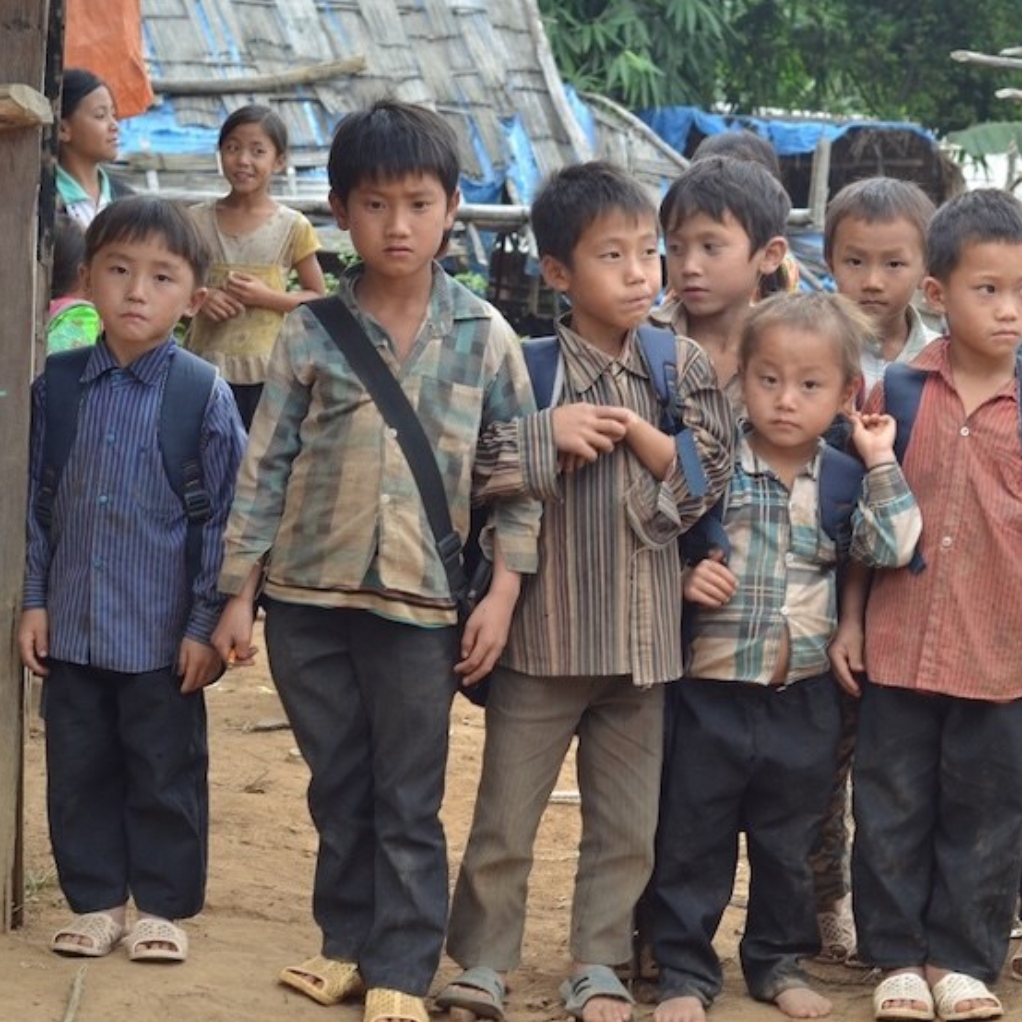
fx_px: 3240
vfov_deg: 17.9
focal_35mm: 97
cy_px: 510
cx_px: 711
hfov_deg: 17.9
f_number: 5.6
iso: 250
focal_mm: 50
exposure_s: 1/80
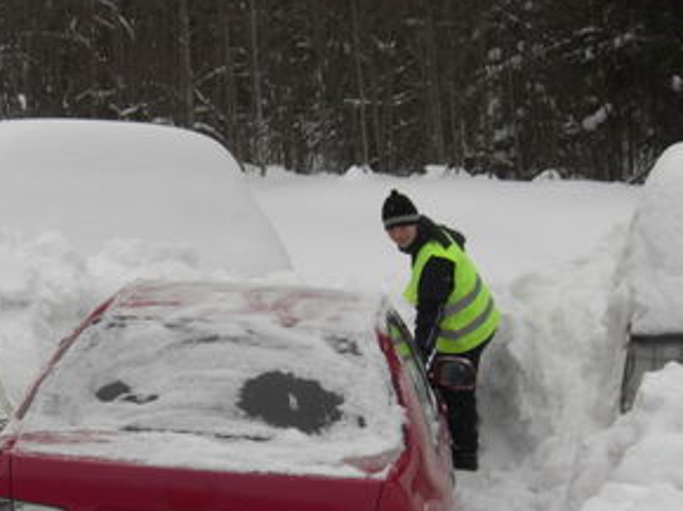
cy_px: 367
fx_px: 1656
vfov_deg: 17.5
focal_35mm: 84
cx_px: 155
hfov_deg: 23.0
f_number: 4
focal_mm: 7.9
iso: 80
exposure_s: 1/250
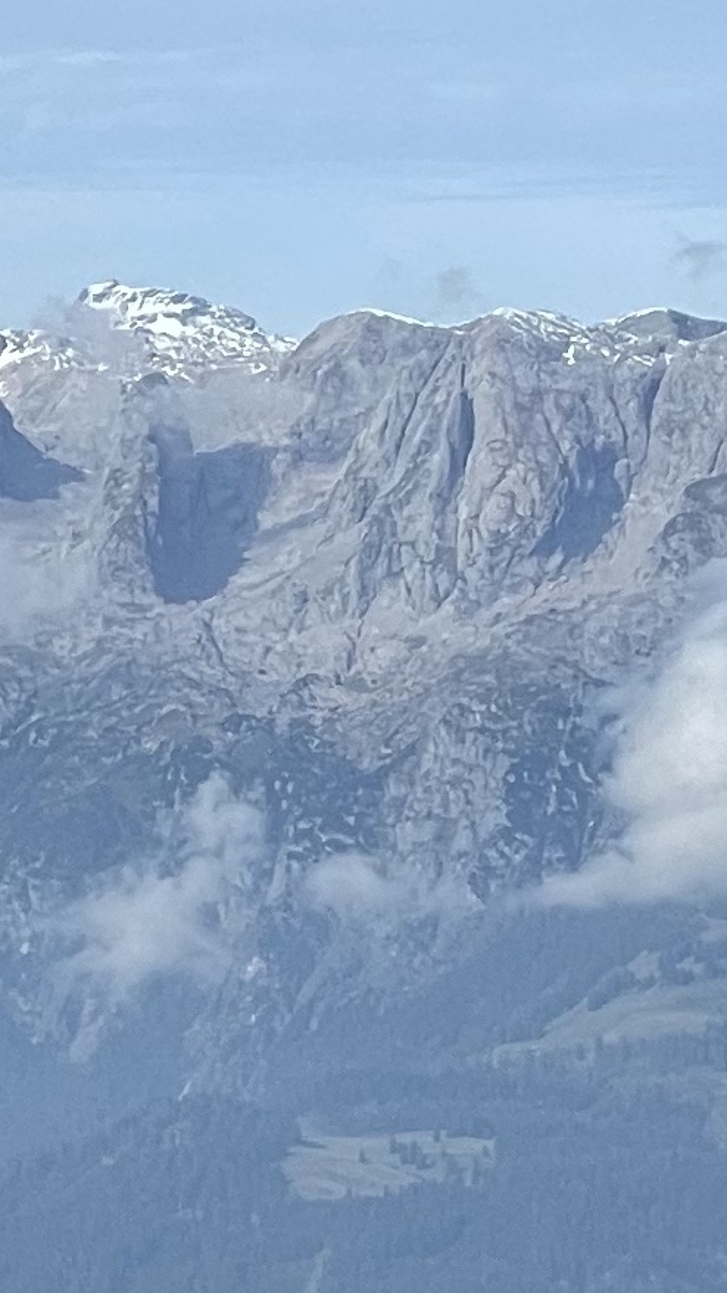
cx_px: 131
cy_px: 1521
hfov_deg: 4.7
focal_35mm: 260
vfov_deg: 8.2
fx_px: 8916
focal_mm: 6
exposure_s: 1/1916
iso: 25
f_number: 2
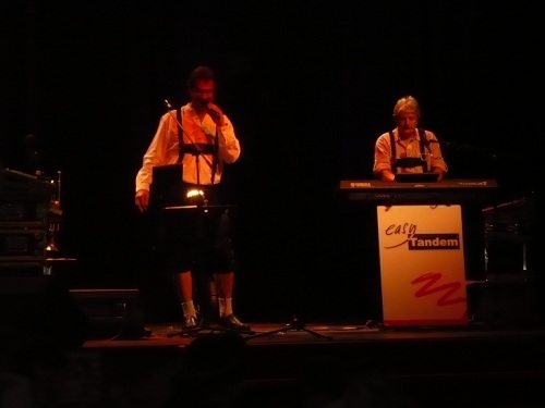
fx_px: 2267
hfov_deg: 13.7
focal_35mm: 144
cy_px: 204
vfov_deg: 10.3
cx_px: 272
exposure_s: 1/30
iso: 200
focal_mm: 17.4
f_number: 5
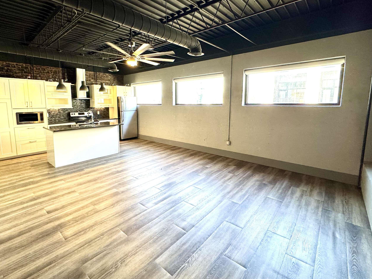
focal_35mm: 17
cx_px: 170
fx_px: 183
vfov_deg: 74.5
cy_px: 125
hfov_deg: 90.8
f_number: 2.2
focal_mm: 2.22
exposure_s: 1/60
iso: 200
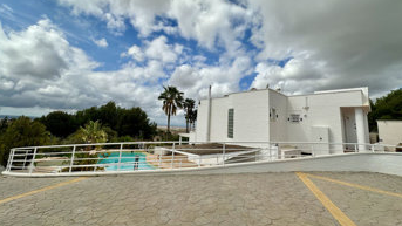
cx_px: 196
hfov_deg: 99.3
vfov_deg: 66.7
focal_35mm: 16
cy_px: 96
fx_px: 171
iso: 50
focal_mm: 2.22
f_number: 2.2
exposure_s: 1/5051
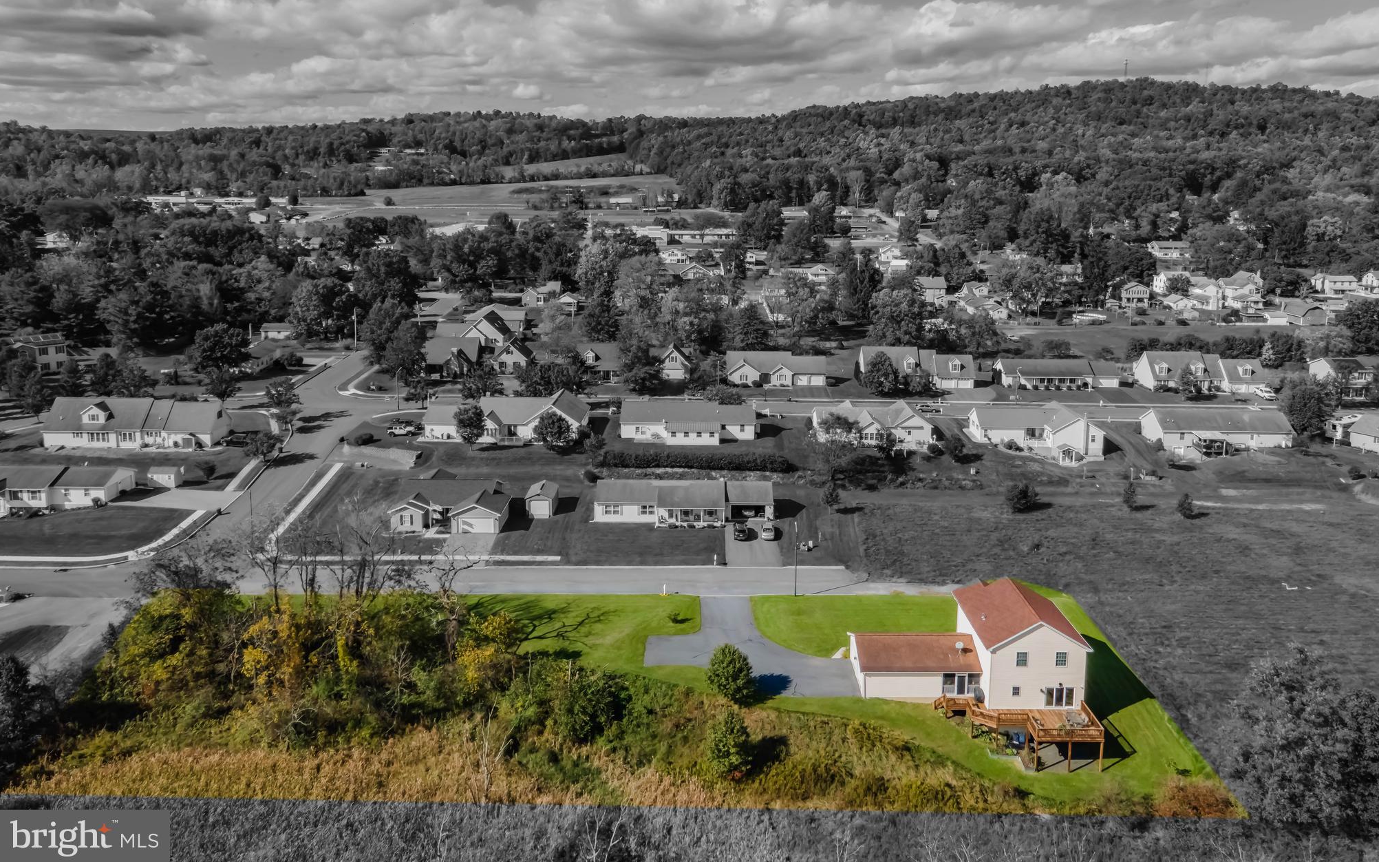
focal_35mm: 26
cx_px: 703
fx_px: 977
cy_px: 337
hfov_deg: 70.4
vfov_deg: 47.3
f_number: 2.8
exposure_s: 1/640
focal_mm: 4.5
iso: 100
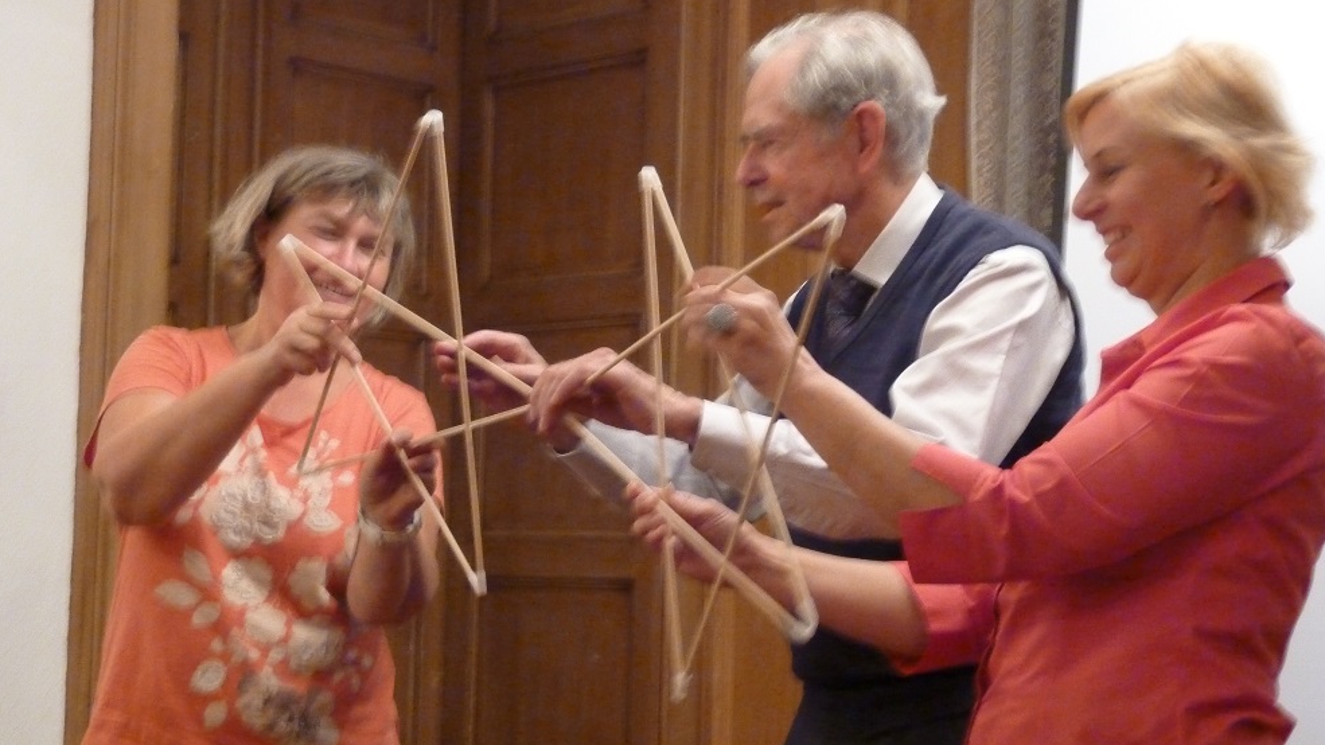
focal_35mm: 73
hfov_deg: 29.0
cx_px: 665
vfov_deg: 16.5
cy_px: 394
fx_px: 2565
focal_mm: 11.8
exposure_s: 1/15
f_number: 4.8
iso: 800
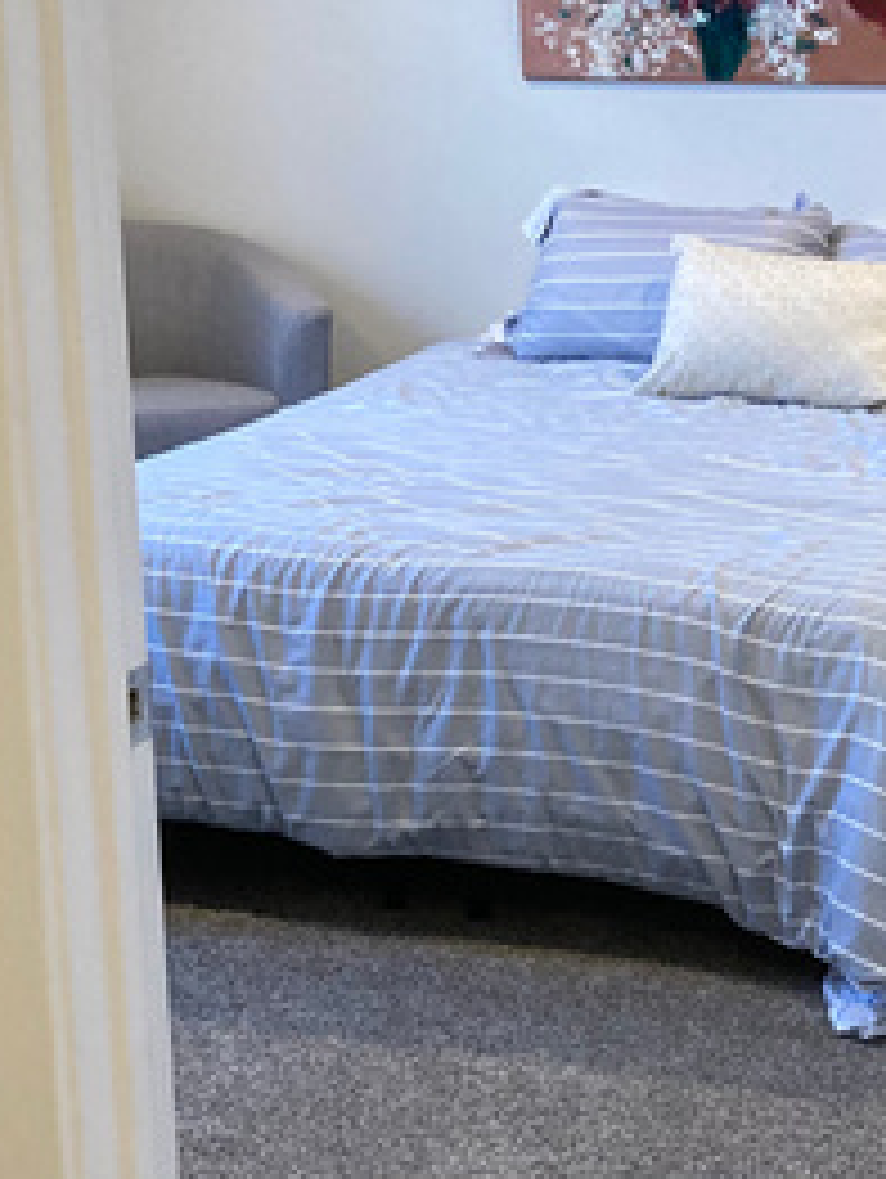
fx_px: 2794
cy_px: 706
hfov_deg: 17.7
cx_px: 832
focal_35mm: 82
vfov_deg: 23.8
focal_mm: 3.99
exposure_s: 1/60
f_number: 1.8
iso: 160
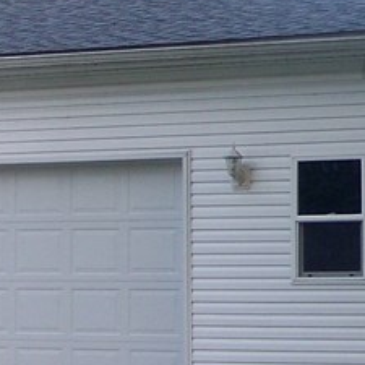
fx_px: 1730
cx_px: 352
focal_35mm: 145
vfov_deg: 12.0
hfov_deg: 11.9
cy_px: 79
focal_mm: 5.85
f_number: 2.8
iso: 100
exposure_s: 1/30
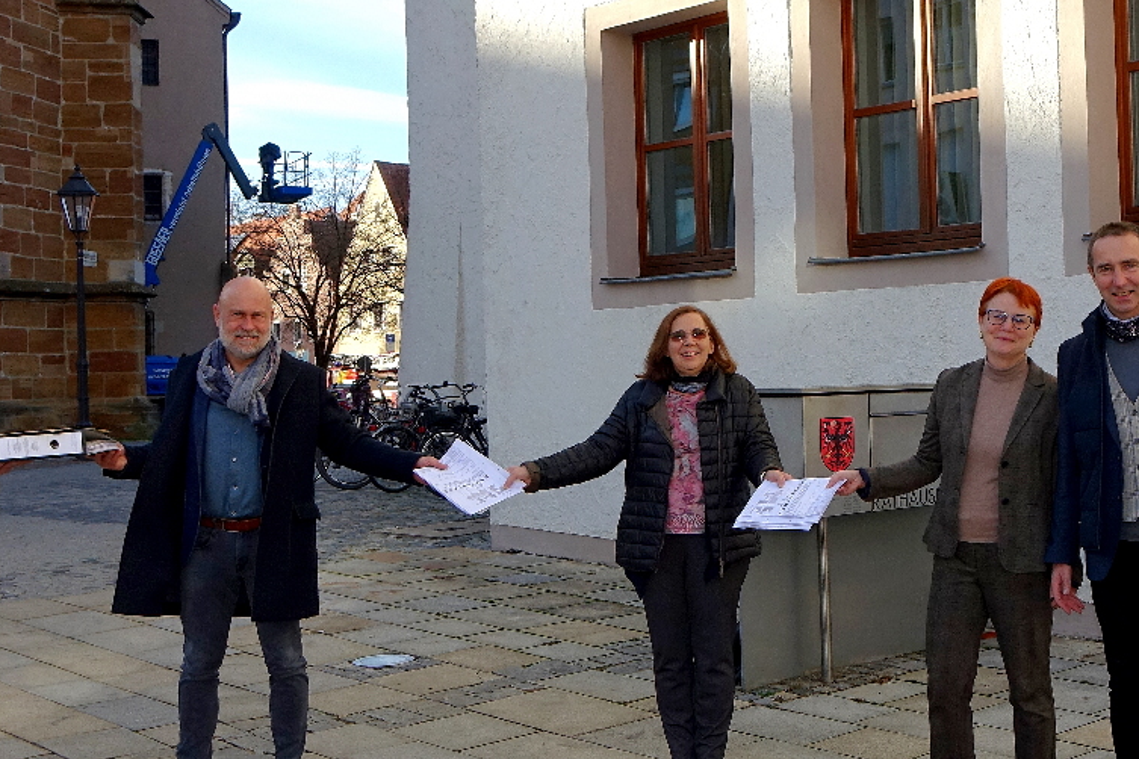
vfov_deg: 26.5
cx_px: 827
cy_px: 359
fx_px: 1613
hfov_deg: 38.1
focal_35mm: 51
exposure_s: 1/400
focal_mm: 8.81
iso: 125
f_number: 4
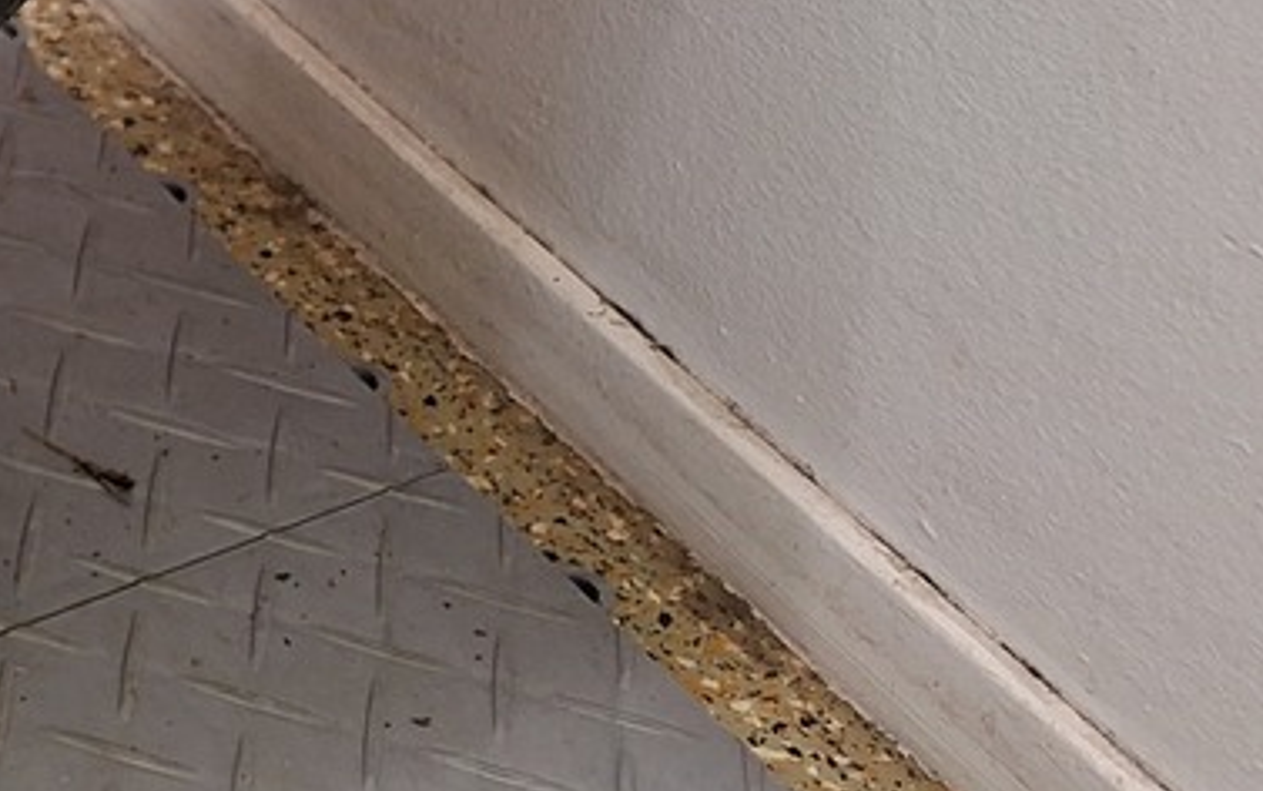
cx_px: -894
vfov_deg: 12.5
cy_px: -744
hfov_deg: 18.4
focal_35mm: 93
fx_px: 3203
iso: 200
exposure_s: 1/33
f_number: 1.8
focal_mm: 5.54
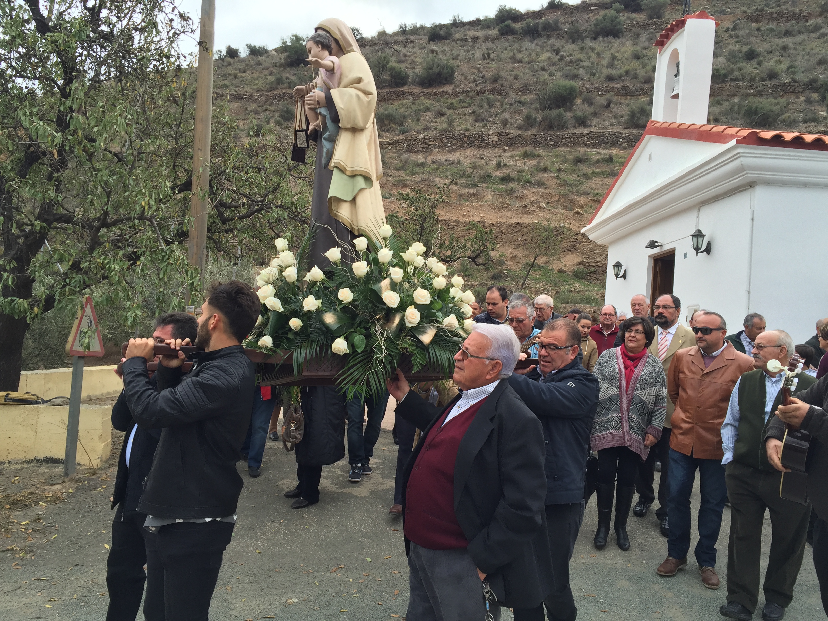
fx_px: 694
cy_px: 310
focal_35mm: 29
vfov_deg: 48.2
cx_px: 414
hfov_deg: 61.7
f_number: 2.2
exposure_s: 1/321
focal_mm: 4.15
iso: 32
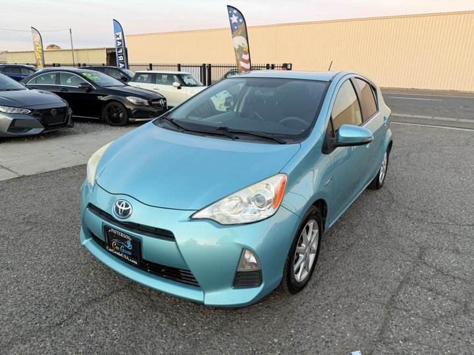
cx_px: 237
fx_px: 329
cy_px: 178
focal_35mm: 24
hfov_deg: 71.6
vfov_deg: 56.8
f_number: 1.78
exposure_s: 1/120
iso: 160
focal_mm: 6.76
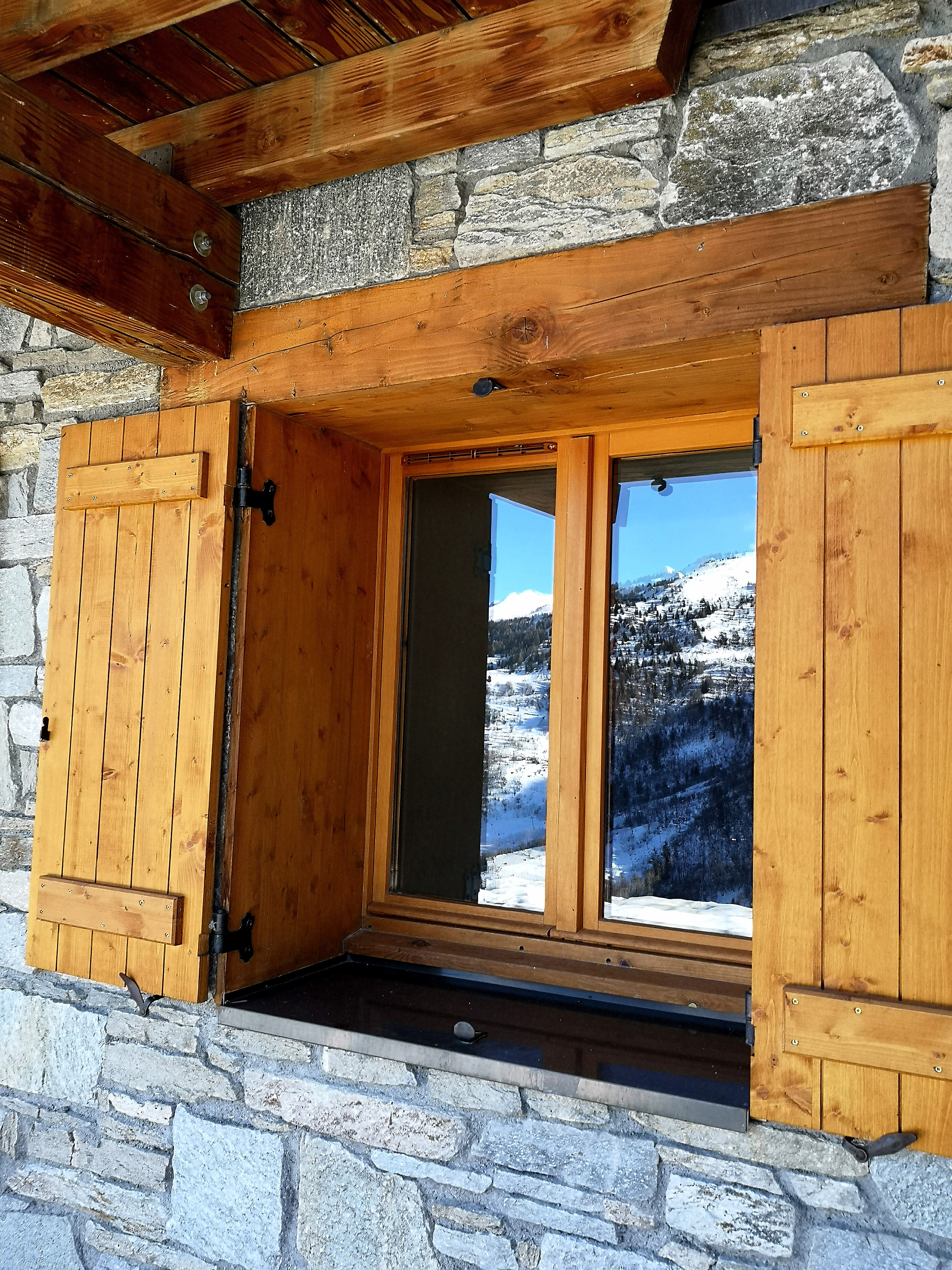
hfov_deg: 46.8
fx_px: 1100
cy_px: 635
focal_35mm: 30
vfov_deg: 60.0
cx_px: 476
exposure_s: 1/260
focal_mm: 5.58
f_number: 1.8
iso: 50
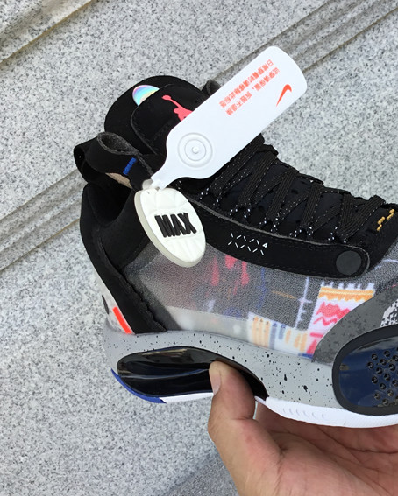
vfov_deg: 38.7
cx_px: 352
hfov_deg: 30.2
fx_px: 706
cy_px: 273
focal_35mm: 48
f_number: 2.4
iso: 25
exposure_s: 1/367
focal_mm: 3.3
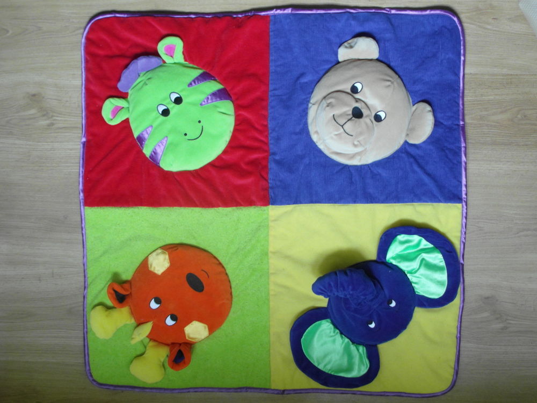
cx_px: 268
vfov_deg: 27.5
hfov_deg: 36.2
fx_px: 822
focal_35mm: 53
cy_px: 202
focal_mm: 8.7
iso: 400
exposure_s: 1/6
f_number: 3.8
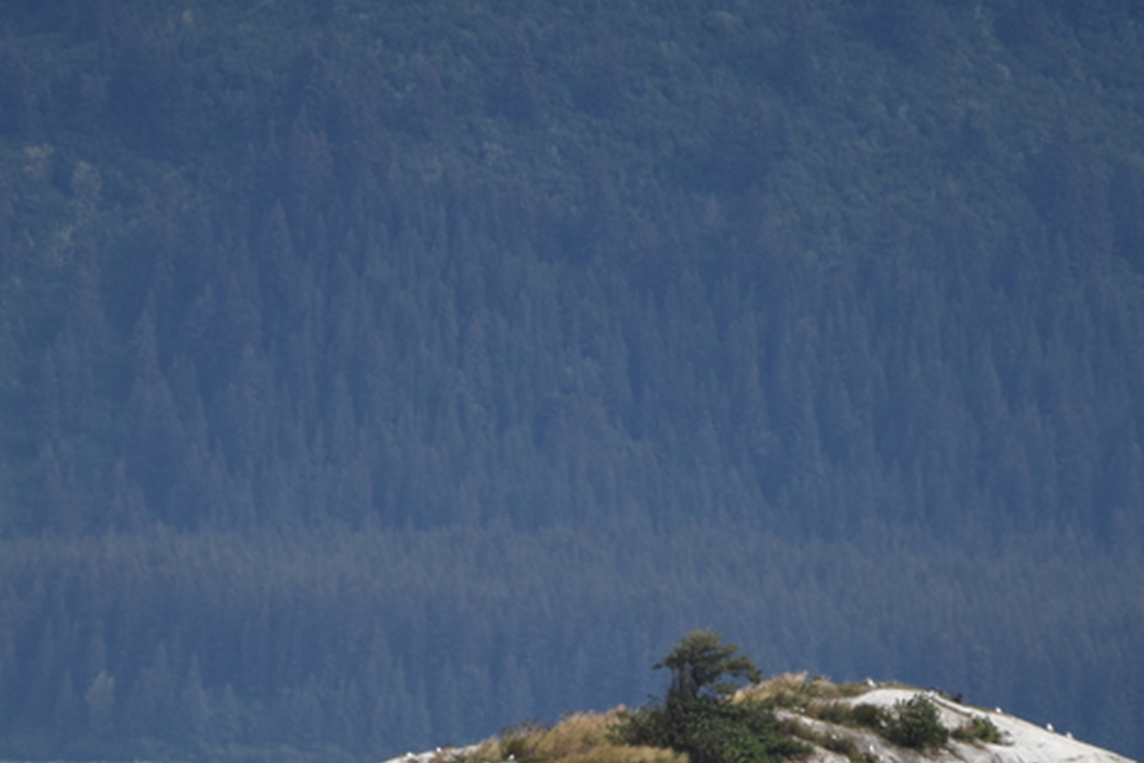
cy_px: 964
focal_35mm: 821
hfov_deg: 2.5
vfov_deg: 1.7
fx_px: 26088
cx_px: 518
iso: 125
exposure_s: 1/640
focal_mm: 300
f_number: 5.6
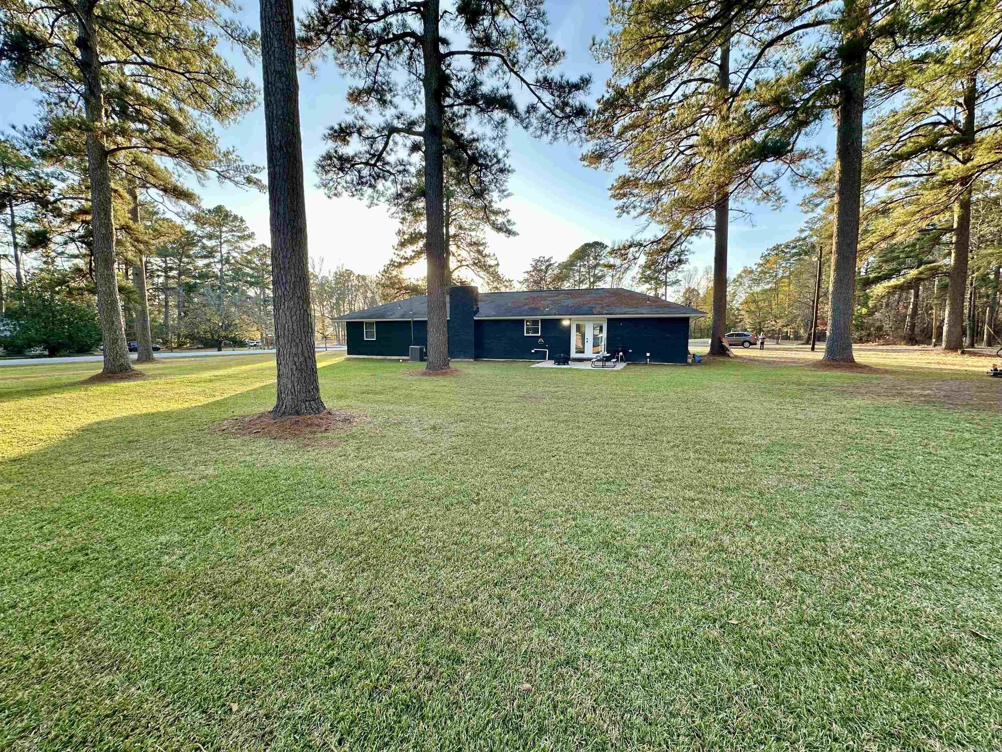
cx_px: 501
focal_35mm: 14
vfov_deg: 85.7
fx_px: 405
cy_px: 376
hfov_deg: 102.1
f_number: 2.2
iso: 40
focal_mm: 2.22
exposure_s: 1/166
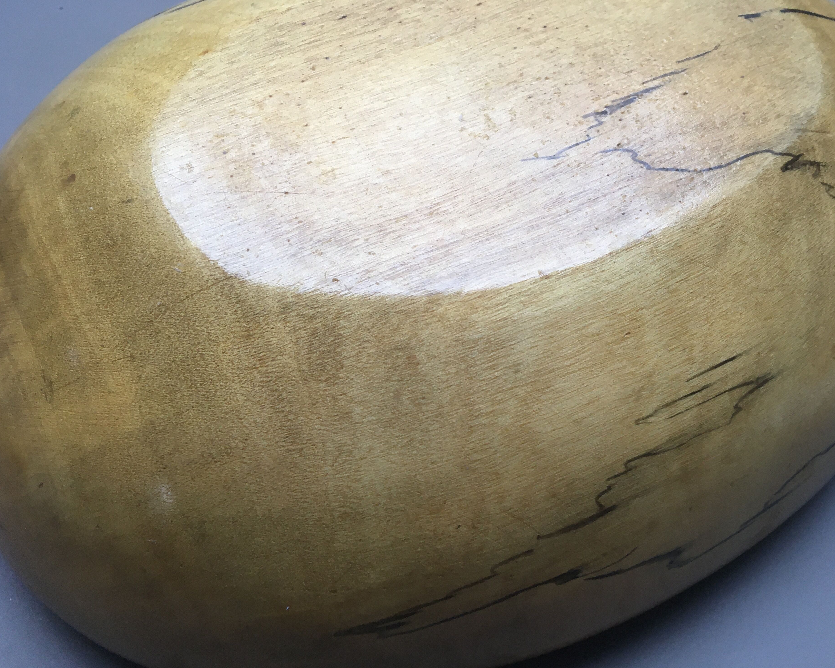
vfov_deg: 47.1
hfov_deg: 57.1
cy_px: 331
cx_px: 448
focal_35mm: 31
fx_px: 766
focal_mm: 4.15
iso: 50
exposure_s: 1/30
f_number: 2.2
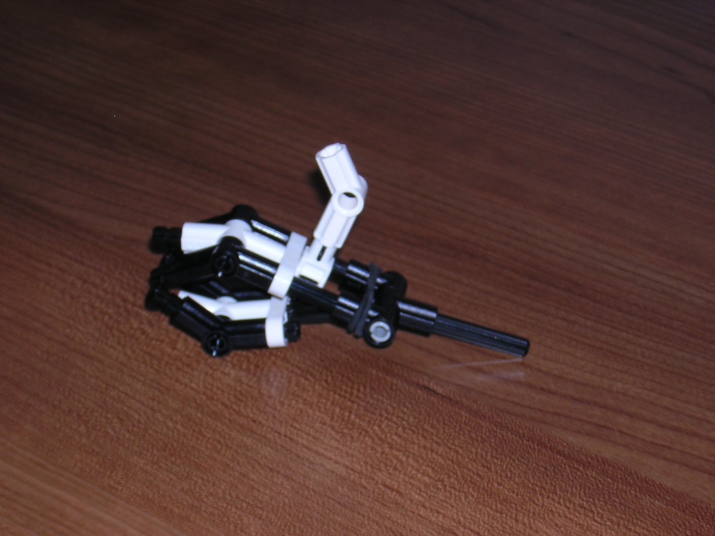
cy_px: 268
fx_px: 2231
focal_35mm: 108
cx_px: 358
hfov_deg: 18.2
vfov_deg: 13.7
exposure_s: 1/60.1
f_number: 4.7
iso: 100
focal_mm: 14.1
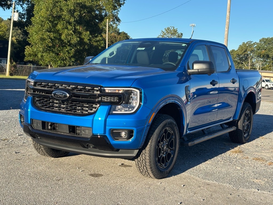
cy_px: 102
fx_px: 410
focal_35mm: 52
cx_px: 136
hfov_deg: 36.8
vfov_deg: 28.0
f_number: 1.6
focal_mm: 5.96
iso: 32
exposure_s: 1/520
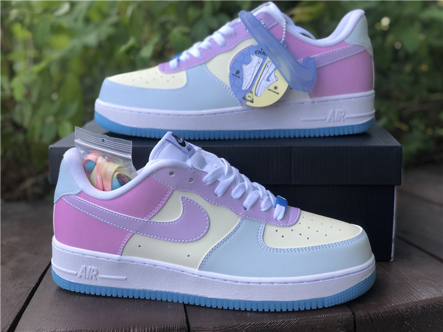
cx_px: 222
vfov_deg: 28.0
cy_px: 166
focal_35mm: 52
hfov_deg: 36.8
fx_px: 665
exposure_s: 1/120
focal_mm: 6
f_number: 2.4
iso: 16
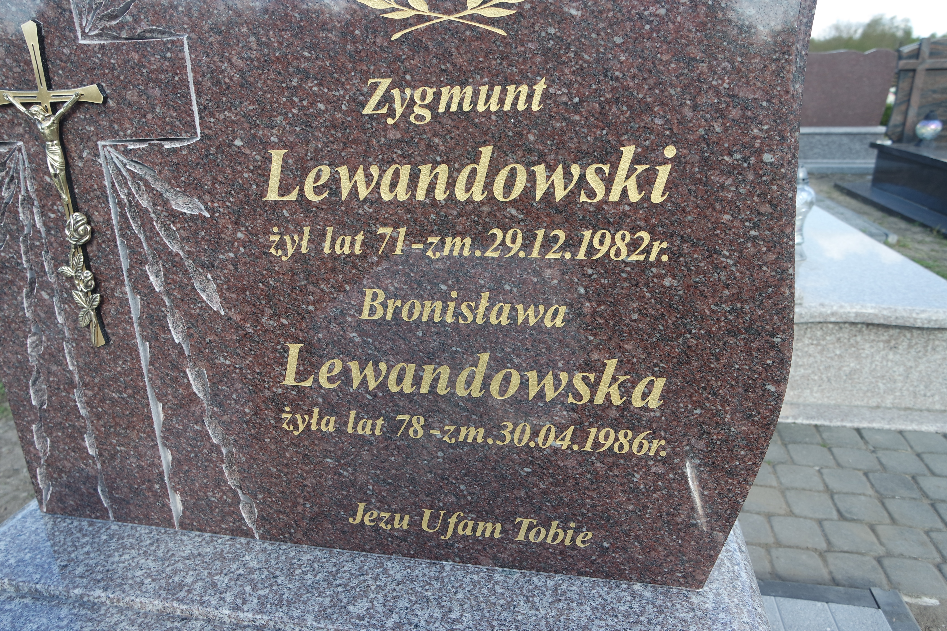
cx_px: 474
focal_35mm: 24
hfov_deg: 73.7
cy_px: 316
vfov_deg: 53.1
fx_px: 631
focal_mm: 16
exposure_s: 1/125
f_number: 4.5
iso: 100
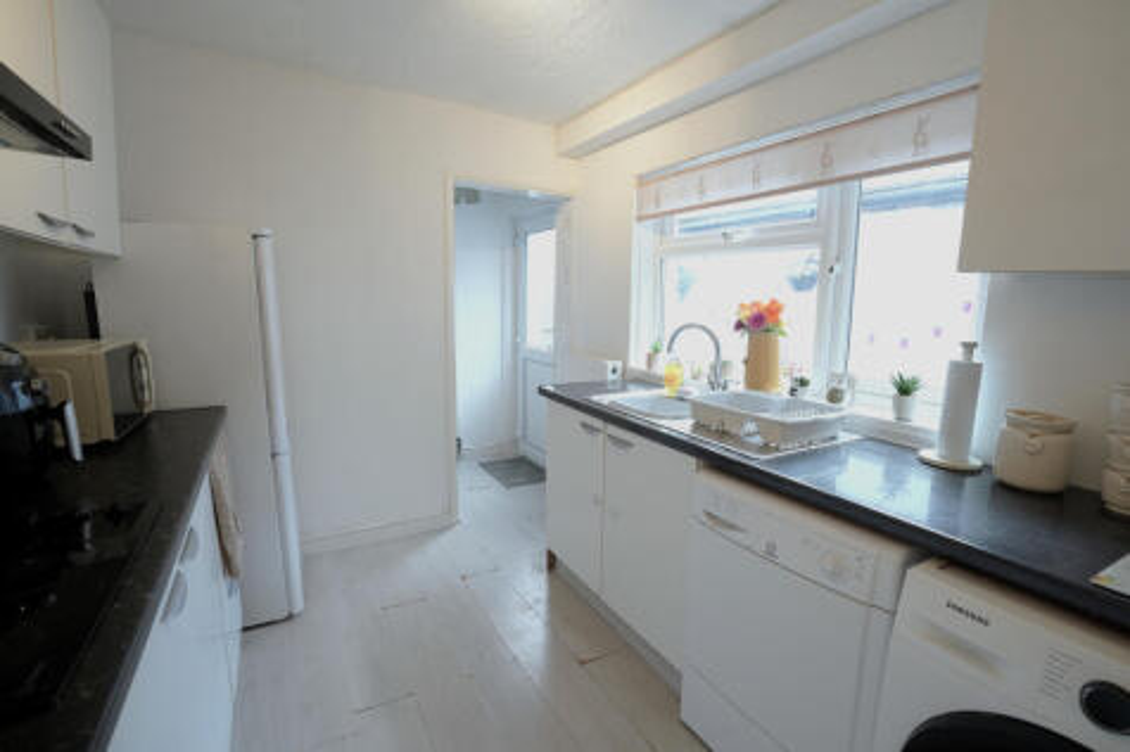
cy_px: 376
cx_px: 565
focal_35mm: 16
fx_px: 502
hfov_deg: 96.8
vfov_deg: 73.7
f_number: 5.6
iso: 2000
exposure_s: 1/60
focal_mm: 16
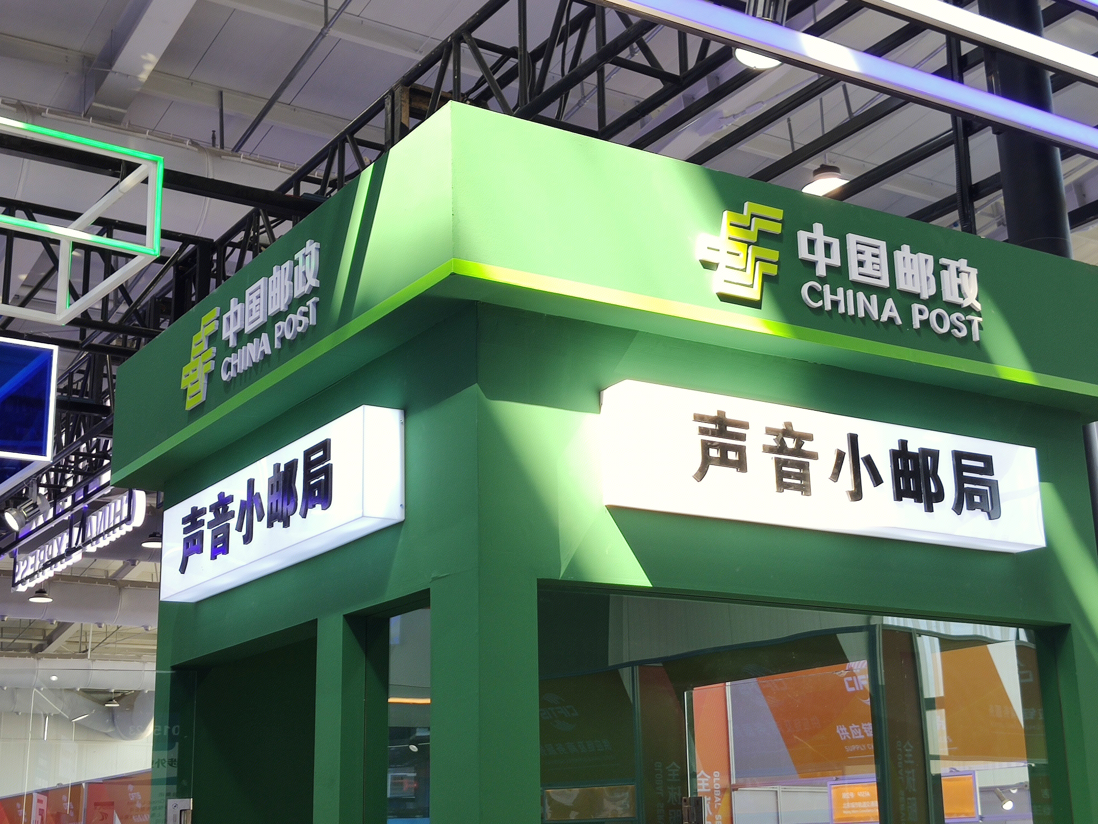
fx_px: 1554
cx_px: 549
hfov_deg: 38.9
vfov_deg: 29.7
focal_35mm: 49
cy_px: 412
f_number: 1.75
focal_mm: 4.75
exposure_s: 1/113
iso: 112
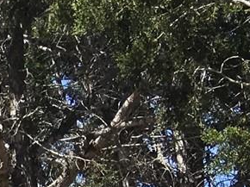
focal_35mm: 205
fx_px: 1479
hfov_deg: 7.8
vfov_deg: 6.7
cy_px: 500
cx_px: -598
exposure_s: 1/1148
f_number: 2.2
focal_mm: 4.15
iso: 25
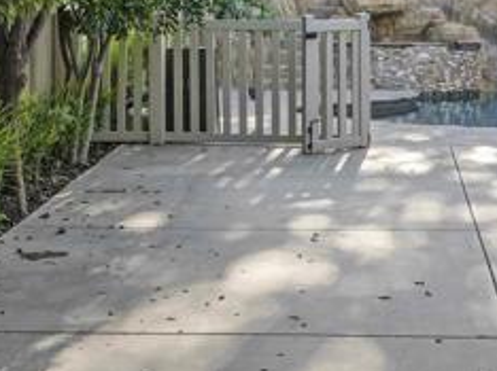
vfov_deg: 18.1
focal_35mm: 79
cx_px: 429
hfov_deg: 24.2
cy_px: -12
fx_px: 1133
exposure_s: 1/125
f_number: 18
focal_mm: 30
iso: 1250
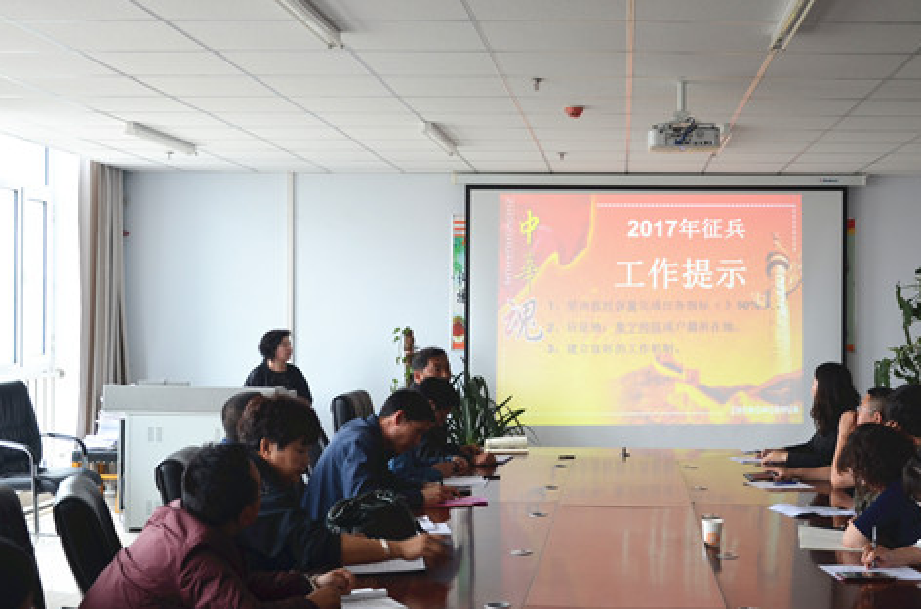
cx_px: 571
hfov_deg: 39.7
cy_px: 292
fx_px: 1267
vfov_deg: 27.0
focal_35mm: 50
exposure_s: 1/30
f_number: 4
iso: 200
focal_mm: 25
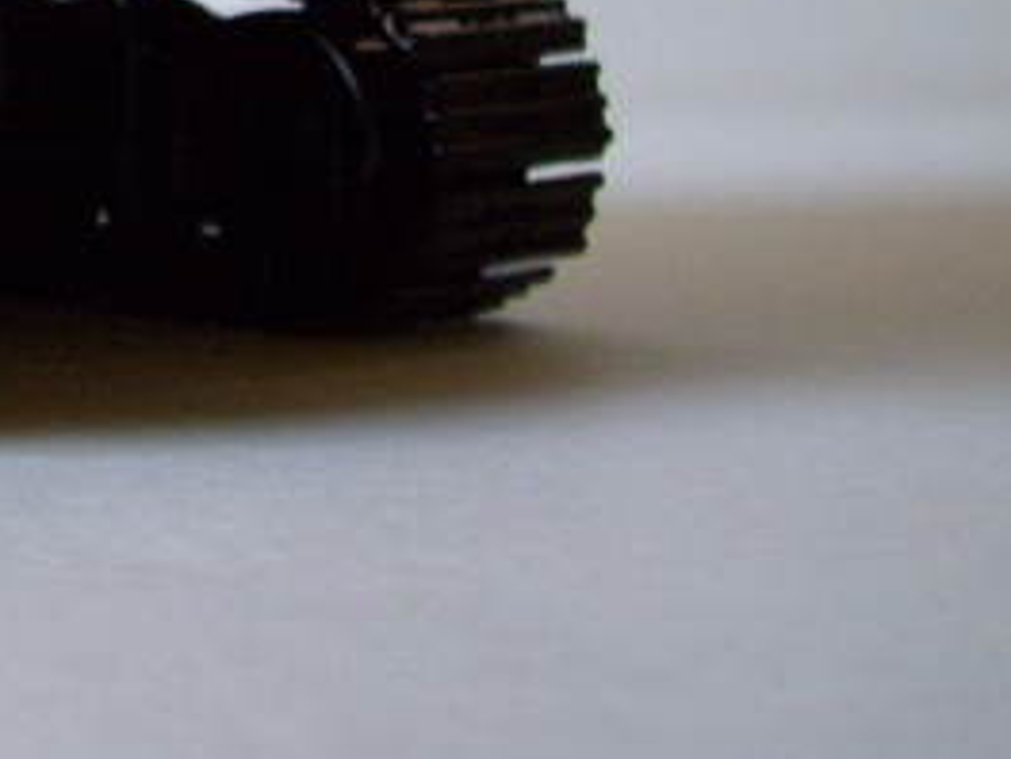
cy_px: -255
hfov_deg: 17.6
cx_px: -381
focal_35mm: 103
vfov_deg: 13.8
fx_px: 3008
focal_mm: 5.7
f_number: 2.9
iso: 160
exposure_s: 1/13
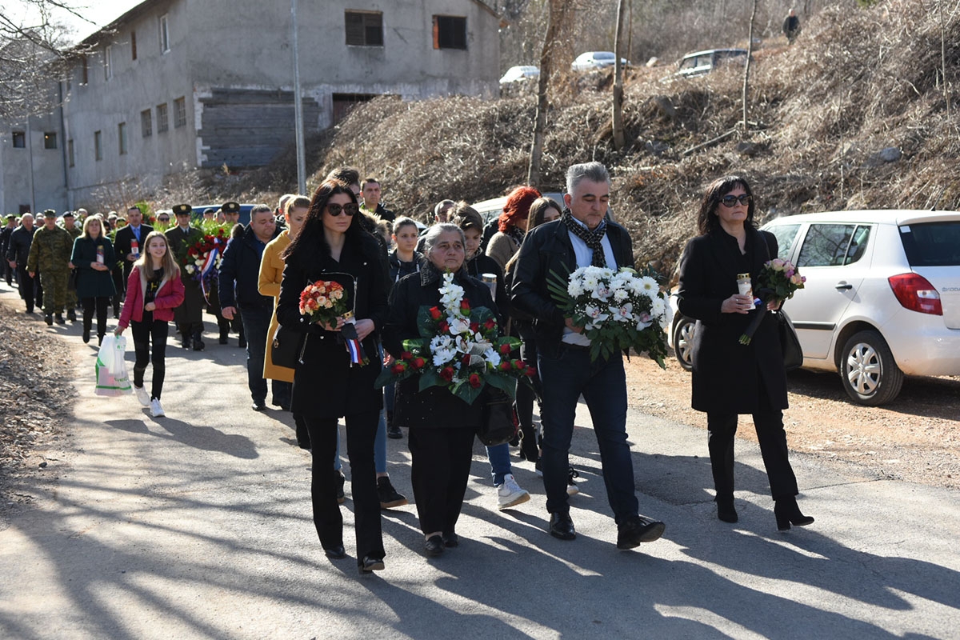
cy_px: 320
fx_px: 1360
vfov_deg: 26.5
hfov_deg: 38.9
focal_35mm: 51
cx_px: 480
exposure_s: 1/1600
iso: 400
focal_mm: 34
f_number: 3.5
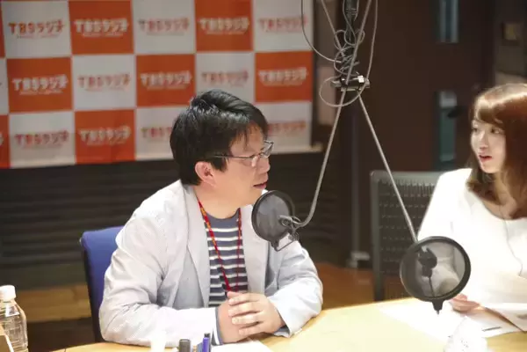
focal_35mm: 70
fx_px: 1025
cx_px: 264
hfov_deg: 28.8
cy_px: 176
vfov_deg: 19.5
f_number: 3.2
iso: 3200
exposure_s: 1/125
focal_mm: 70
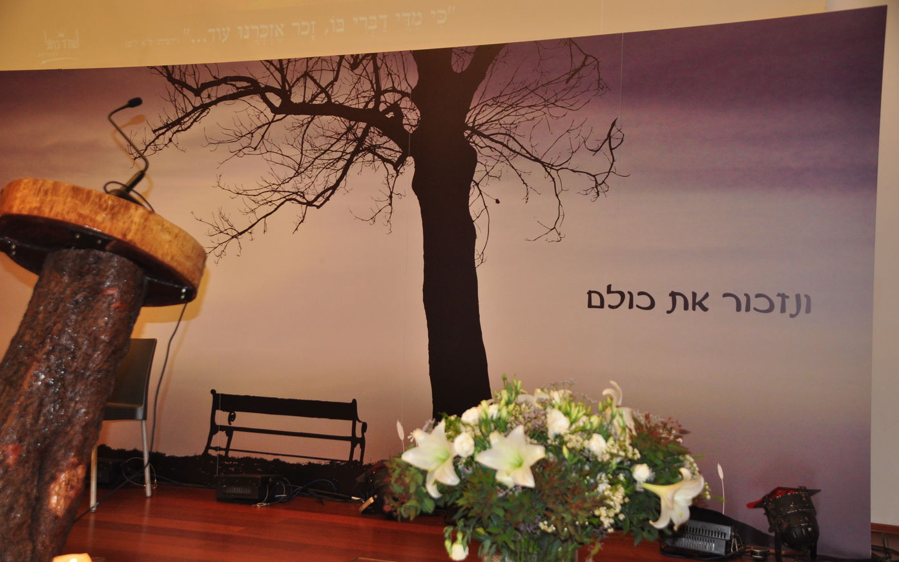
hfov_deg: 46.2
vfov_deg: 29.9
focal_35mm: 43
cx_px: 451
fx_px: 1054
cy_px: 294
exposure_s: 1/80
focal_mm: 28
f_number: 4
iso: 500
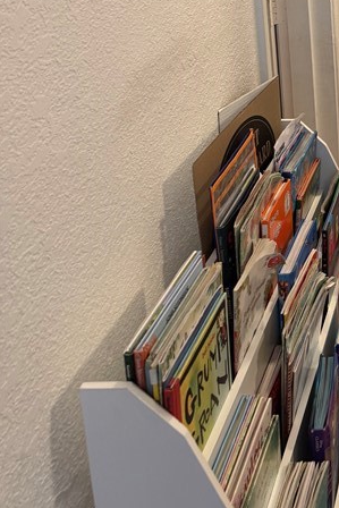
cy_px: 20
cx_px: 433
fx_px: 804
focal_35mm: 57
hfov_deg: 21.6
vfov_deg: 32.7
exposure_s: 1/60
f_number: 1.78
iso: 125
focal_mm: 6.76
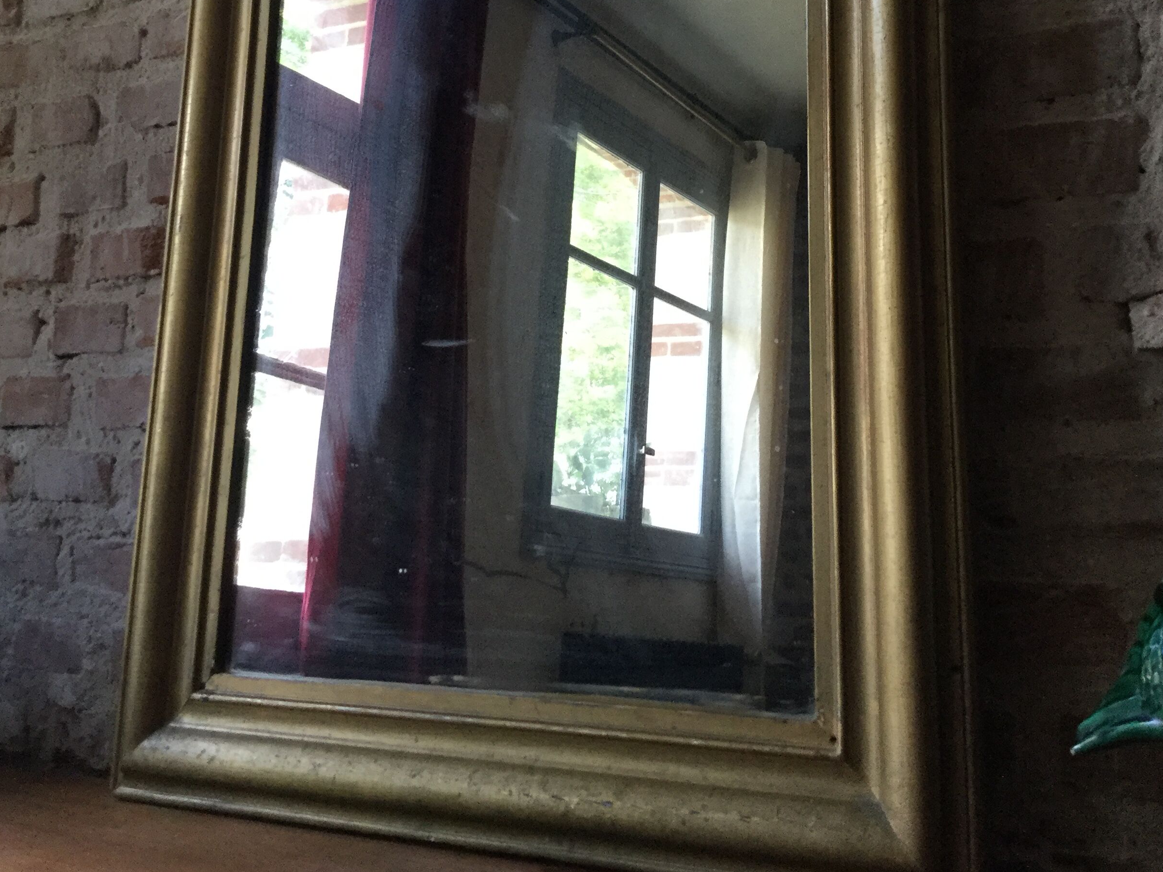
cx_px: 581
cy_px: 204
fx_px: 1411
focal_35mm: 42
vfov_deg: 33.6
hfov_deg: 44.8
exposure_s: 1/33
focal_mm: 3.3
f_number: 2.4
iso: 64
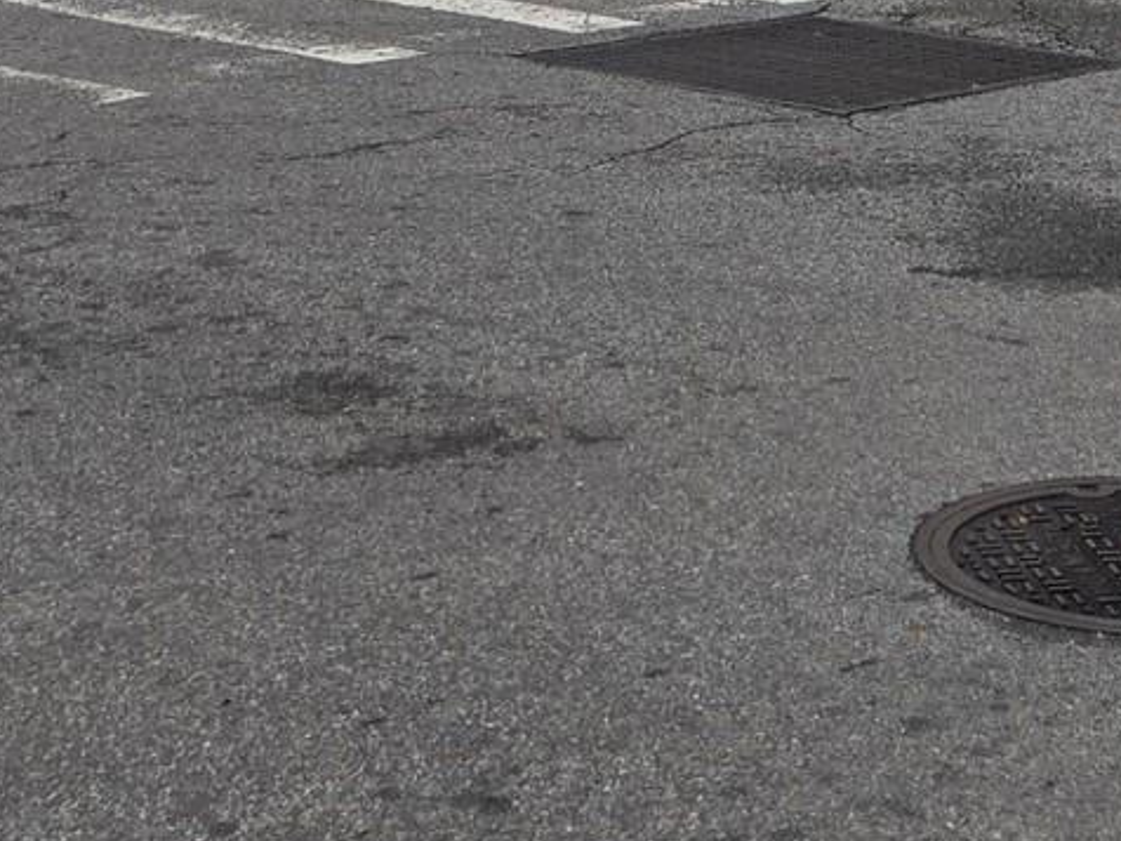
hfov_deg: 19.8
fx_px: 3206
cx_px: 662
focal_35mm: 99
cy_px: -921
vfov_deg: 12.8
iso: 25
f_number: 1.8
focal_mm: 5.4
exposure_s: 1/1179
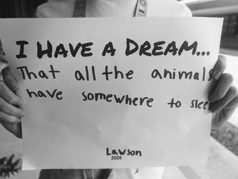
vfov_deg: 56.9
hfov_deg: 71.5
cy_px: 90
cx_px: 119
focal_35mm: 24
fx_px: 165
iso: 39
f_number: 1.68
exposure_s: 1/261
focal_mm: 6.9
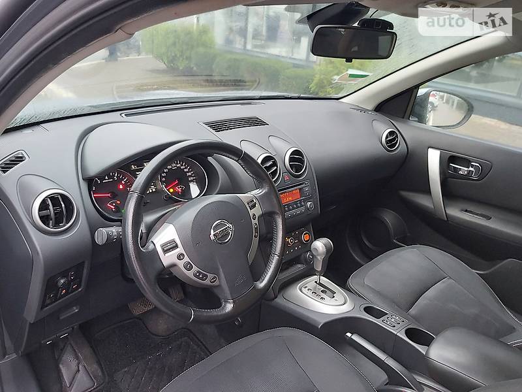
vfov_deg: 53.1
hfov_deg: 67.3
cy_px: 196
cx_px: 261
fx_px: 392
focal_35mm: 26
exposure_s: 1/30
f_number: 1.7
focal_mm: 3.9
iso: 250
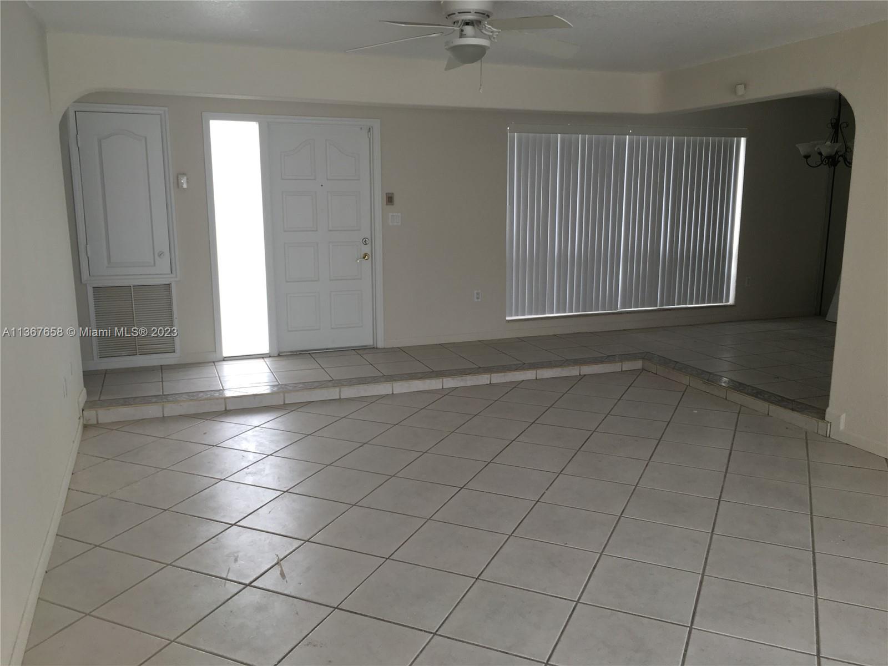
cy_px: 333
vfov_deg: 48.2
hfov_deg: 61.7
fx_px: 744
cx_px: 444
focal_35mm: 29
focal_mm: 4.15
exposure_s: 1/30
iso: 25
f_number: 2.2
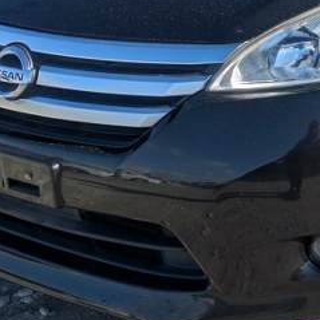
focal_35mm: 74
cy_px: 64
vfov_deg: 23.0
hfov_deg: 21.7
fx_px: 774
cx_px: 384
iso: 47
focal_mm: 5.43
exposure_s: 1/2370
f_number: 1.89
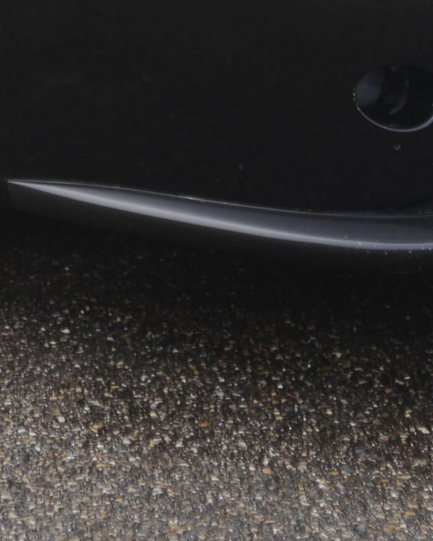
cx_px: -38
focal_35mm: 214
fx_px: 3429
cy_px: -304
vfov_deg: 8.8
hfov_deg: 7.2
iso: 200
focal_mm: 45
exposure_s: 1/200
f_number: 4.5
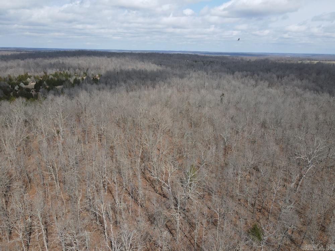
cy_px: 126
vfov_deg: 56.8
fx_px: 232
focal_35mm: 24
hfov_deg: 71.6
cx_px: 168
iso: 100
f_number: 2.8
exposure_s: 1/40
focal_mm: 4.5
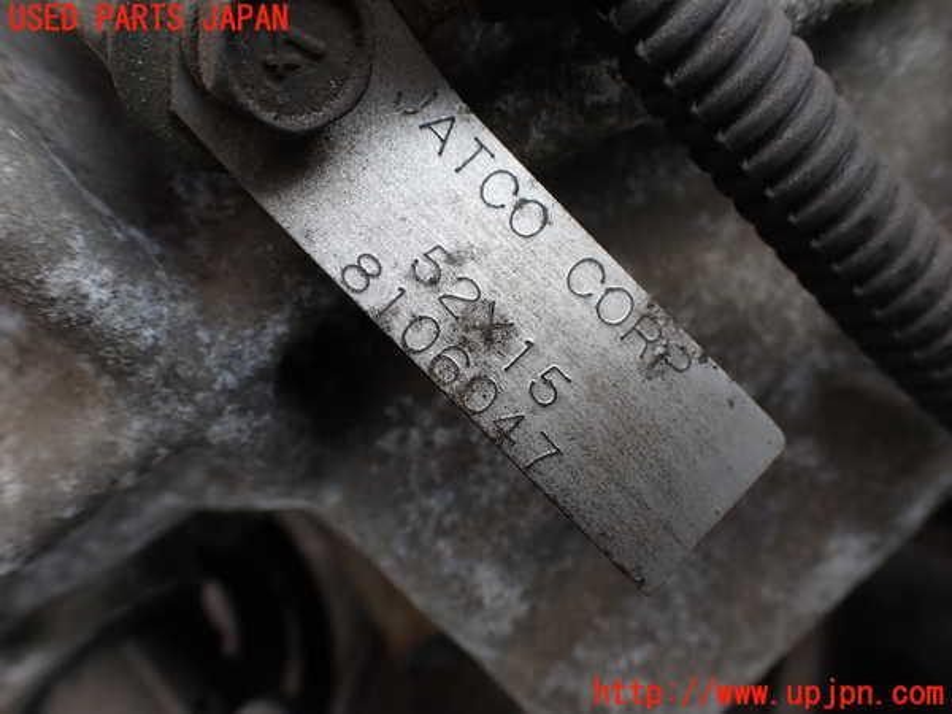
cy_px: 357
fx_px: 825
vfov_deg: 46.8
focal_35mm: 30
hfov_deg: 60.0
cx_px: 476
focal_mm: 5.4
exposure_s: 1/125
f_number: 3.2
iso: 100
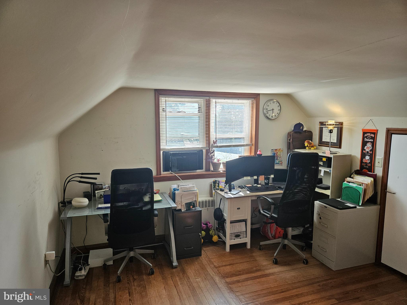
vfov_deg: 58.9
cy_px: 152
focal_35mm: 23
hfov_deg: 73.9
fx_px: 270
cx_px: 204
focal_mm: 5.4
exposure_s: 1/207
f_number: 1.8
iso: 200
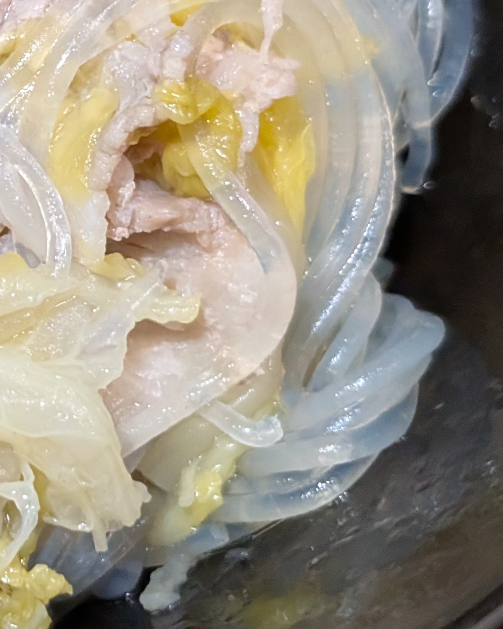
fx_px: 2401
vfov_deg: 14.9
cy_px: 235
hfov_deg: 11.4
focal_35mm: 129
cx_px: -261
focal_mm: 6.9
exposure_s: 1/45.3
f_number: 1.68
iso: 685
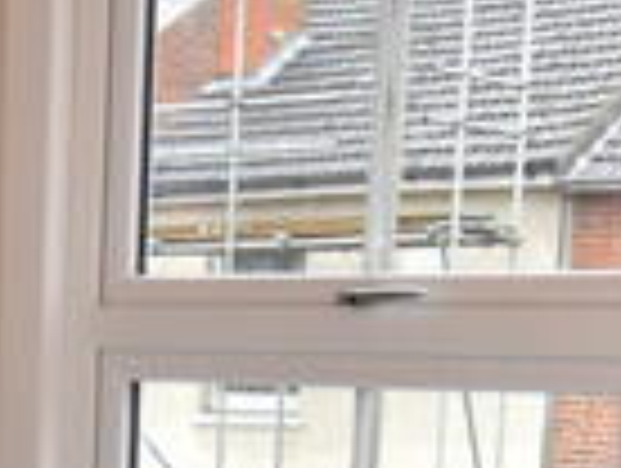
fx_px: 1923
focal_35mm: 107
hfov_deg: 17.1
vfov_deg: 13.0
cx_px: -220
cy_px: 740
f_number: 5
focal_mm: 10
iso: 800
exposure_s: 1/100
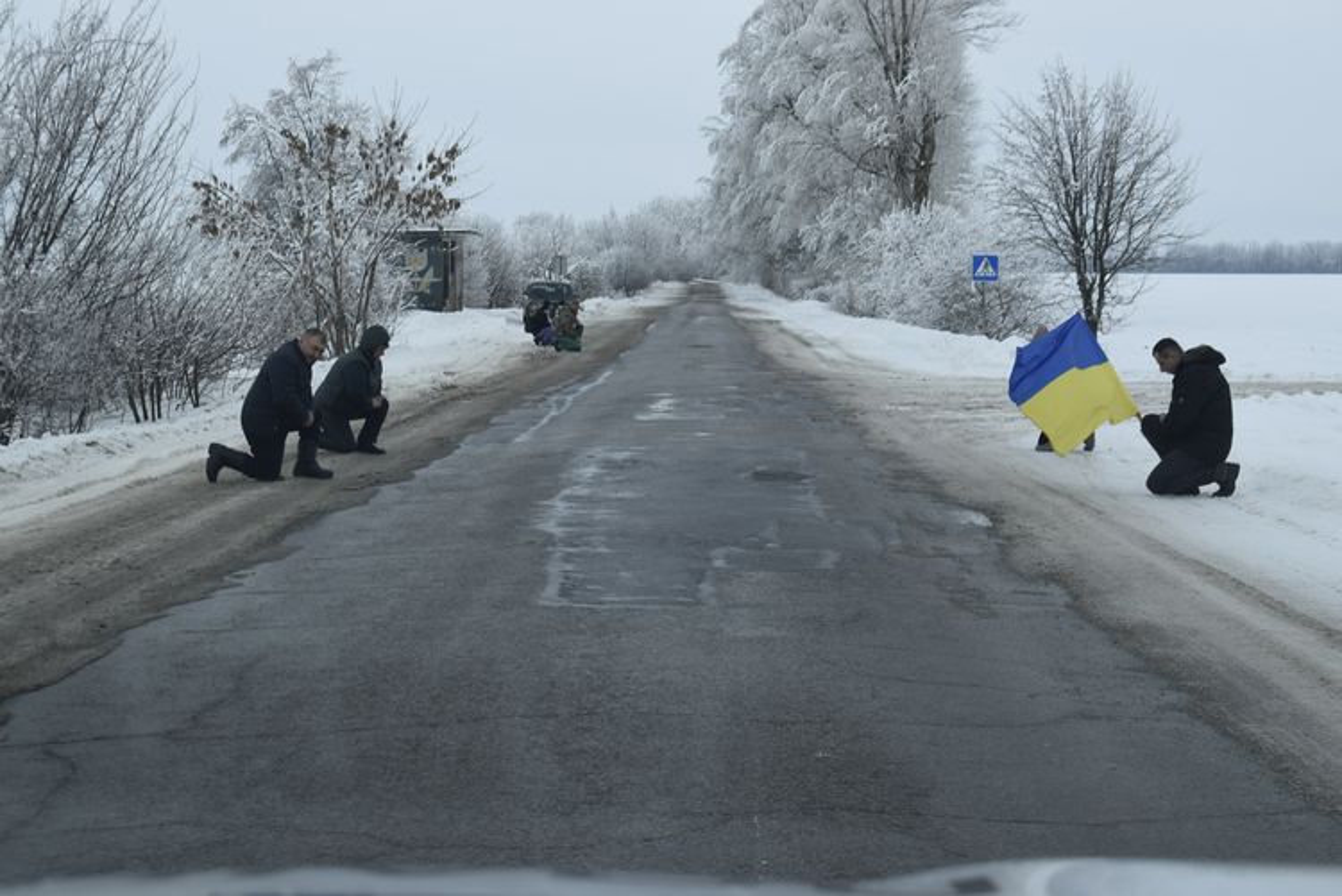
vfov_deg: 20.2
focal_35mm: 68
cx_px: 671
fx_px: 2518
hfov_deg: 29.8
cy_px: 448
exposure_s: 1/320
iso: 200
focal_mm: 45
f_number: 9
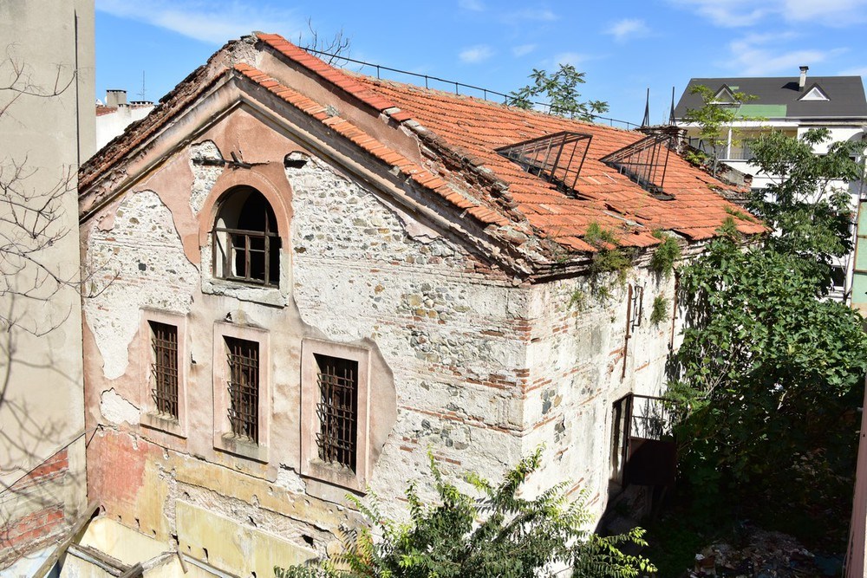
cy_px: 289
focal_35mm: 32
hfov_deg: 58.7
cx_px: 434
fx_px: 771
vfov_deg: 41.1
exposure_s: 1/500
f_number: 11
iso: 400
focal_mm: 32
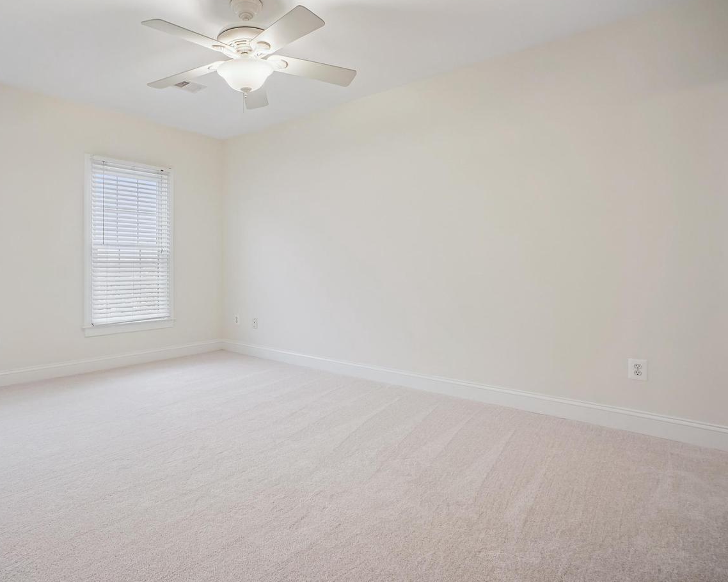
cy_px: 277
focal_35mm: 20
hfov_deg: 79.9
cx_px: 269
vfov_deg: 69.1
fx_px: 422
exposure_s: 1/25
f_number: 8
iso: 500
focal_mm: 11
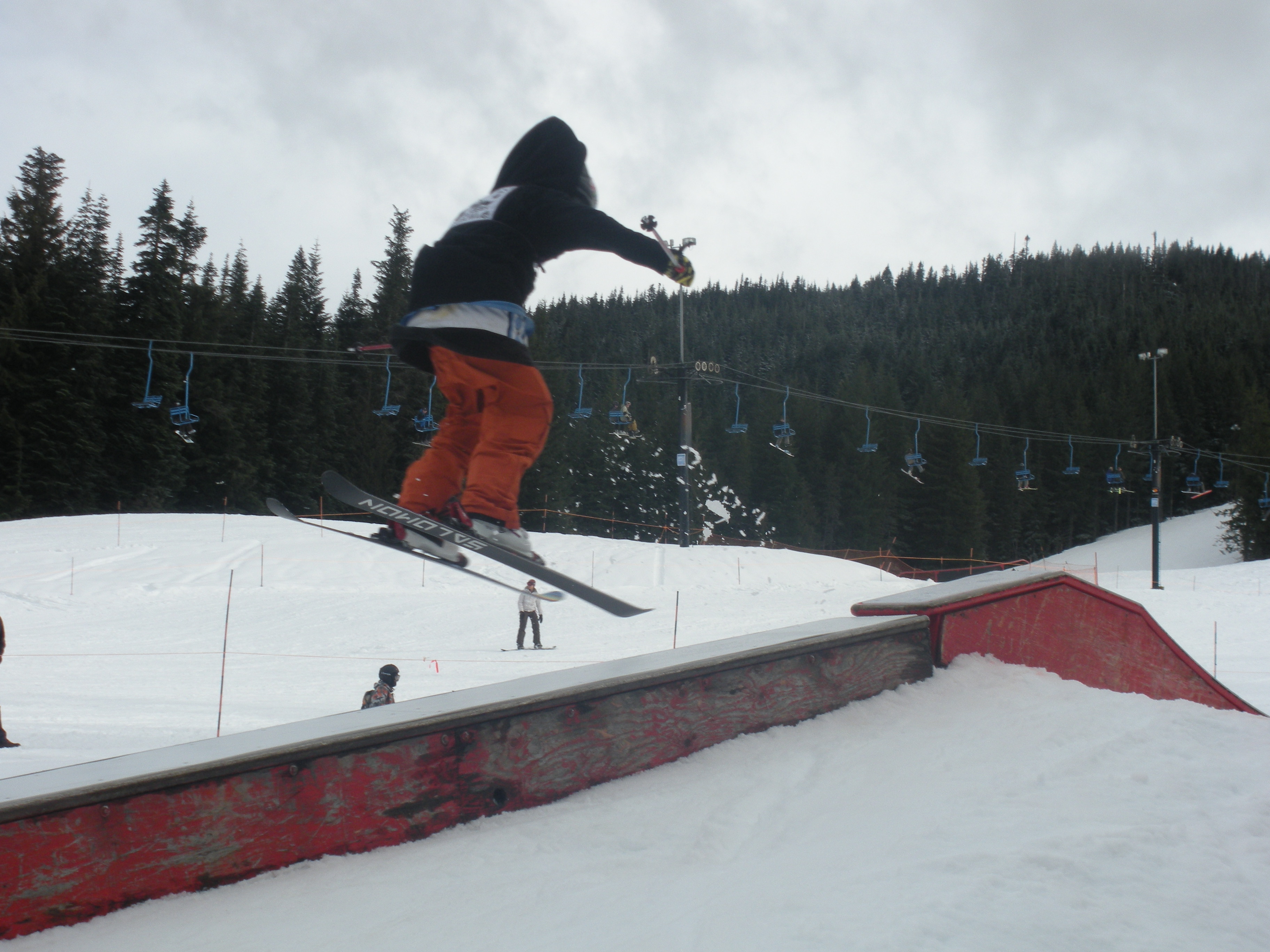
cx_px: 635
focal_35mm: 64
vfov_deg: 22.9
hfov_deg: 30.3
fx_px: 2348
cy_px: 476
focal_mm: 11.2
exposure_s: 1/435
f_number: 4.6
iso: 88
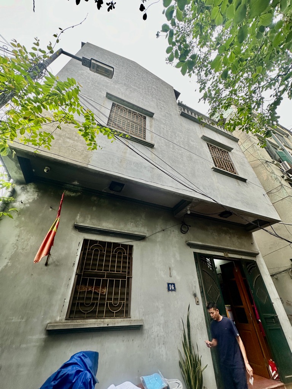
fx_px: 157
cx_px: 146
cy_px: 194
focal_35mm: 14
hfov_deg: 85.7
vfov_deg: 102.1
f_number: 2.2
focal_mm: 2.22
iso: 40
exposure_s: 1/99
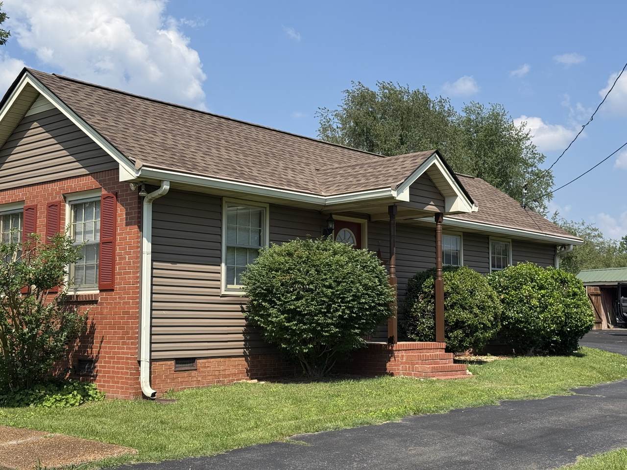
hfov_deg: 39.7
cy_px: 235
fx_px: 869
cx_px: 314
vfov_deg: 30.3
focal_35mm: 48
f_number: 1.78
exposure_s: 1/3817
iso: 64
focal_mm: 6.76
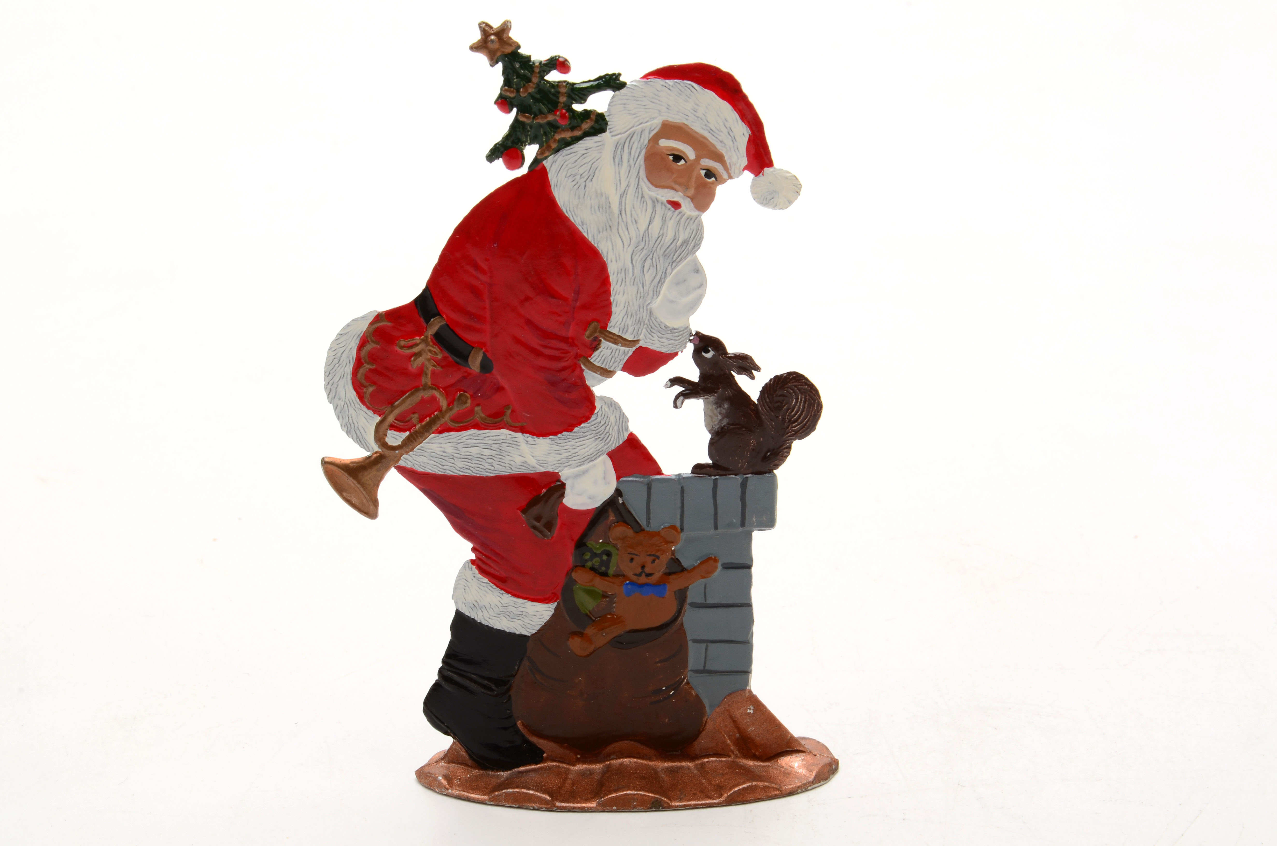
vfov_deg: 16.5
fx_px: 2920
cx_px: 638
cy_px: 423
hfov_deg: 24.7
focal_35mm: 82
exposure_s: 1/160
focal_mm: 55
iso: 100
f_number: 25
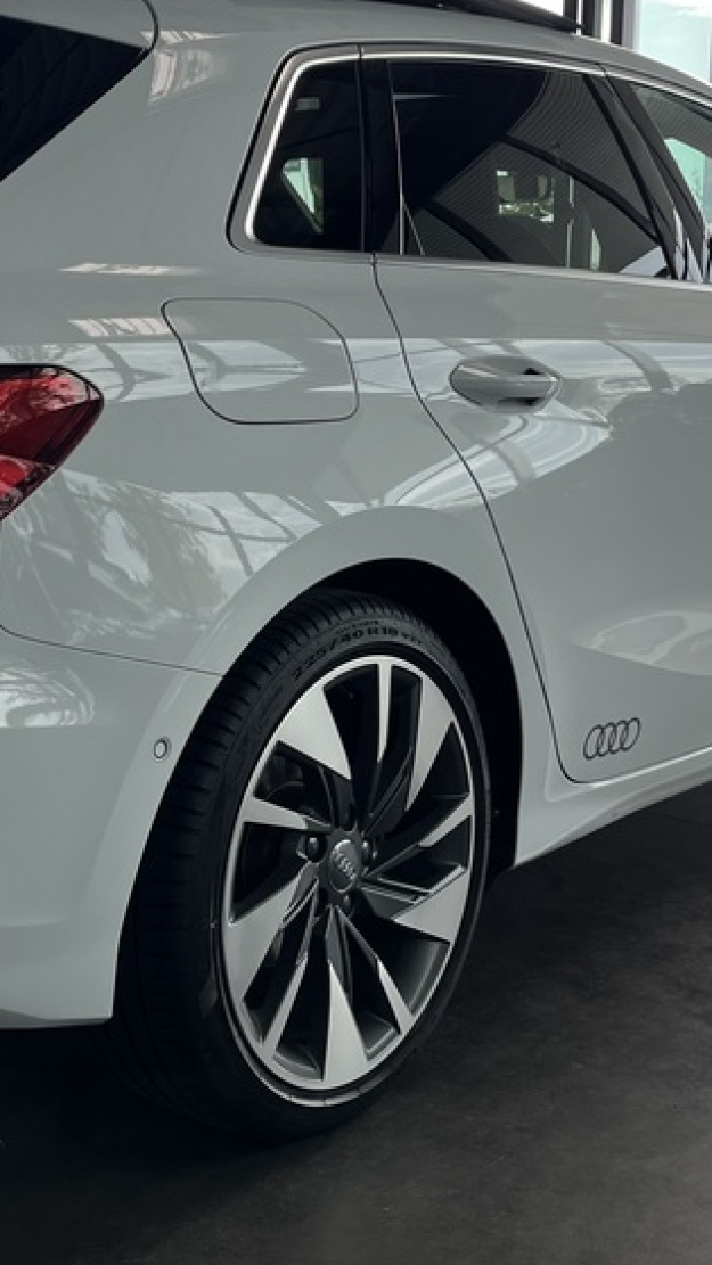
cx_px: 138
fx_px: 1712
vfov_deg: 40.4
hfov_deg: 23.1
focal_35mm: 51
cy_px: 519
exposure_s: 1/484
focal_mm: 5.1
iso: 50
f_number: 1.6
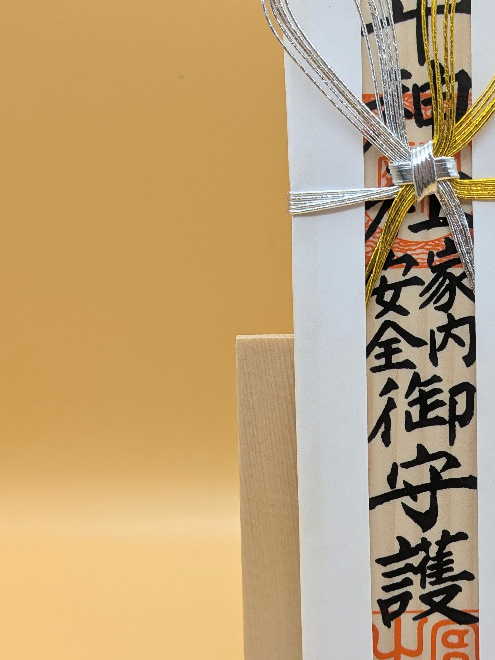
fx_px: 1583
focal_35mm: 83
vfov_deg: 23.5
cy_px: 264
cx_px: 429
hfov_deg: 17.6
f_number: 1.85
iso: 58
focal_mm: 6.81
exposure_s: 1/182
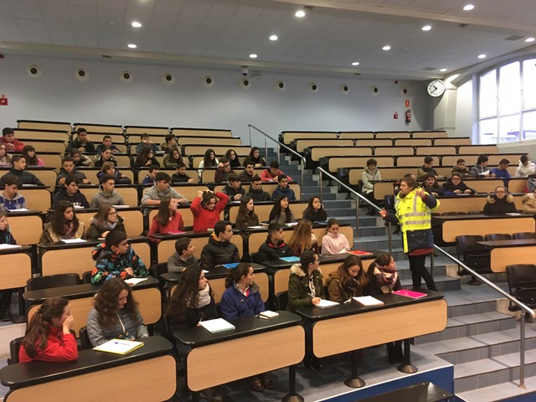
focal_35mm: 29
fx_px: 449
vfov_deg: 48.2
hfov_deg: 61.7
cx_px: 268
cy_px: 201
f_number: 2.2
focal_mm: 4.15
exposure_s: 1/33
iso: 200
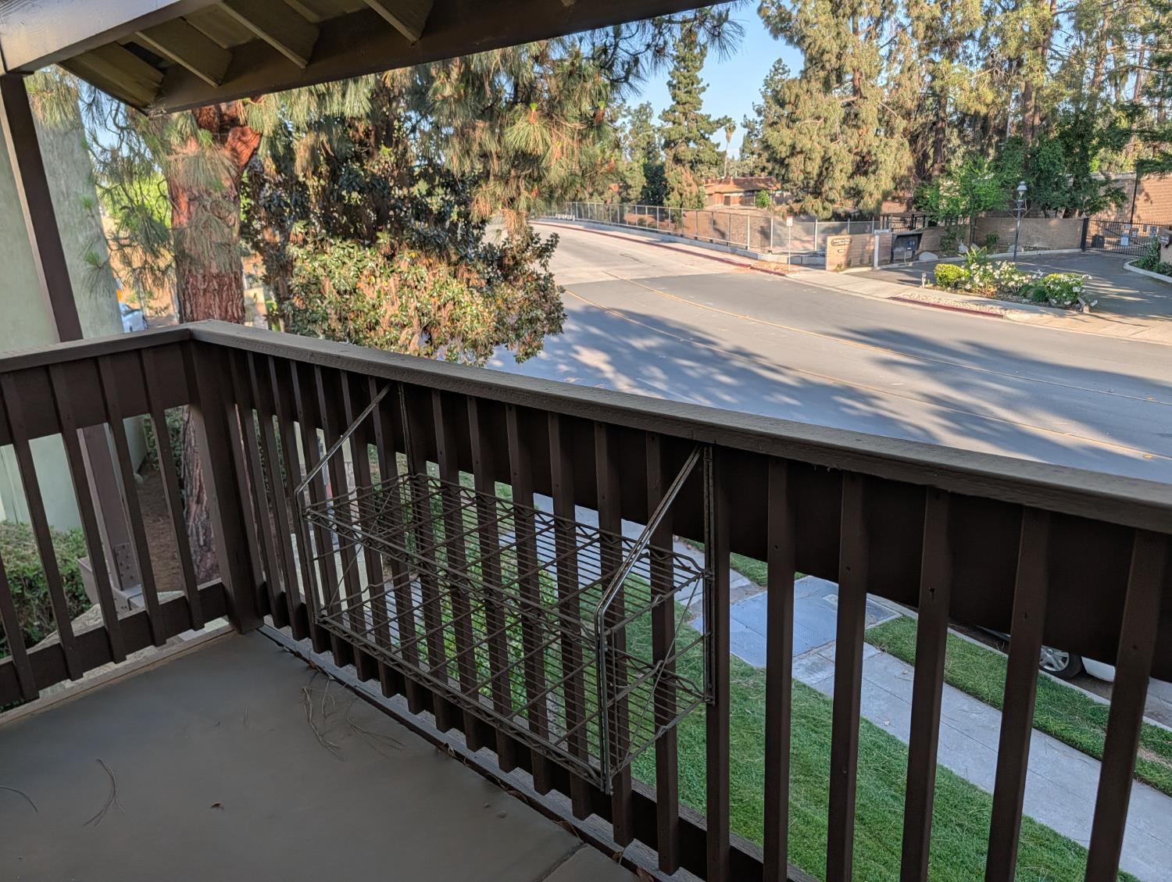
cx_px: 586
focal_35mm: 24
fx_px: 814
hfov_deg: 71.5
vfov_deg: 56.9
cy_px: 441
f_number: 1.68
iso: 17
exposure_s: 1/464
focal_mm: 6.9
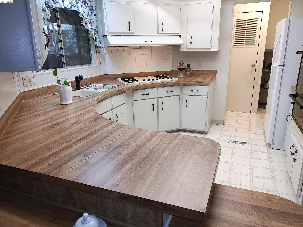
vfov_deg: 54.9
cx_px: 152
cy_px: 114
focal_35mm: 25
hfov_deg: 69.4
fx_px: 219
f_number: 1.7
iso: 1181
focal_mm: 4.71
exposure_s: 1/120
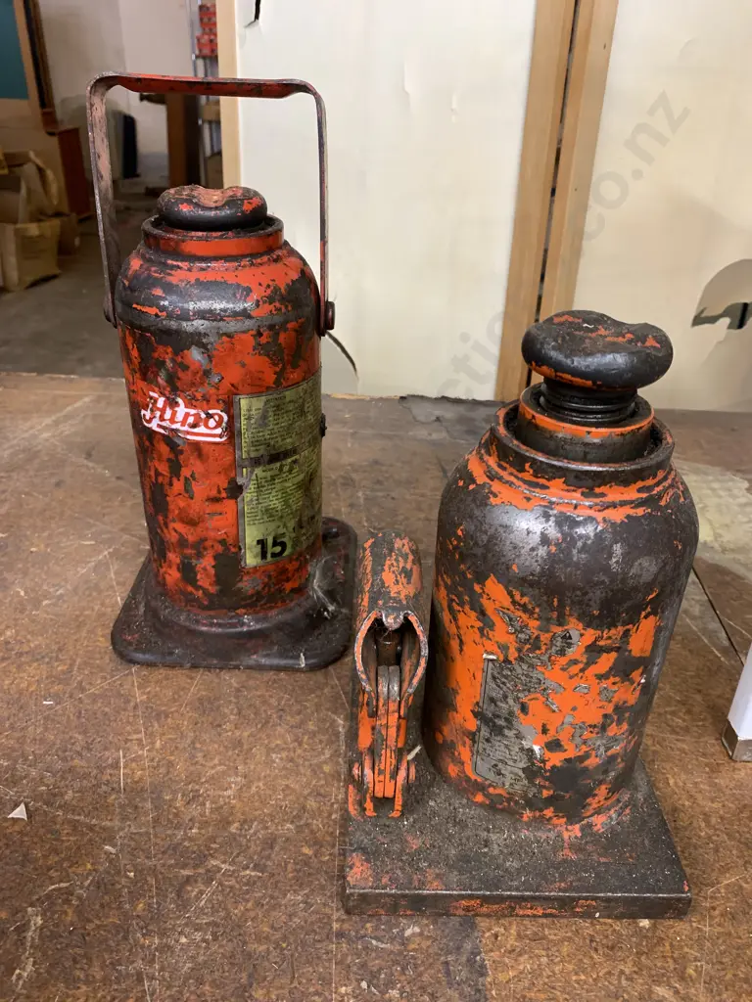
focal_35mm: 26
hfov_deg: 53.1
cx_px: 376
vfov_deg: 67.3
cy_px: 501
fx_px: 753
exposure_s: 1/50
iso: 250
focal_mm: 4.25
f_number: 1.8
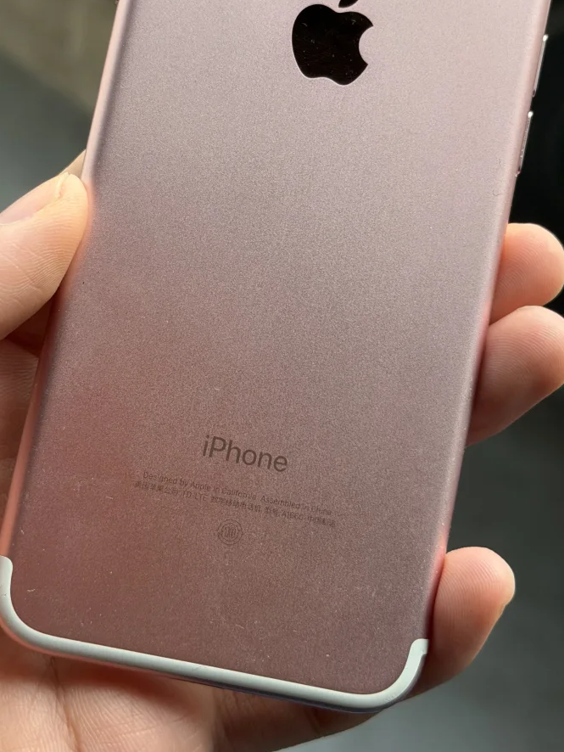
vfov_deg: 24.8
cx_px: 303
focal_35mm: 78
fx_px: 1694
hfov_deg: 18.9
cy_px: 199
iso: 50
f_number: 1.78
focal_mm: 6.76
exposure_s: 1/197
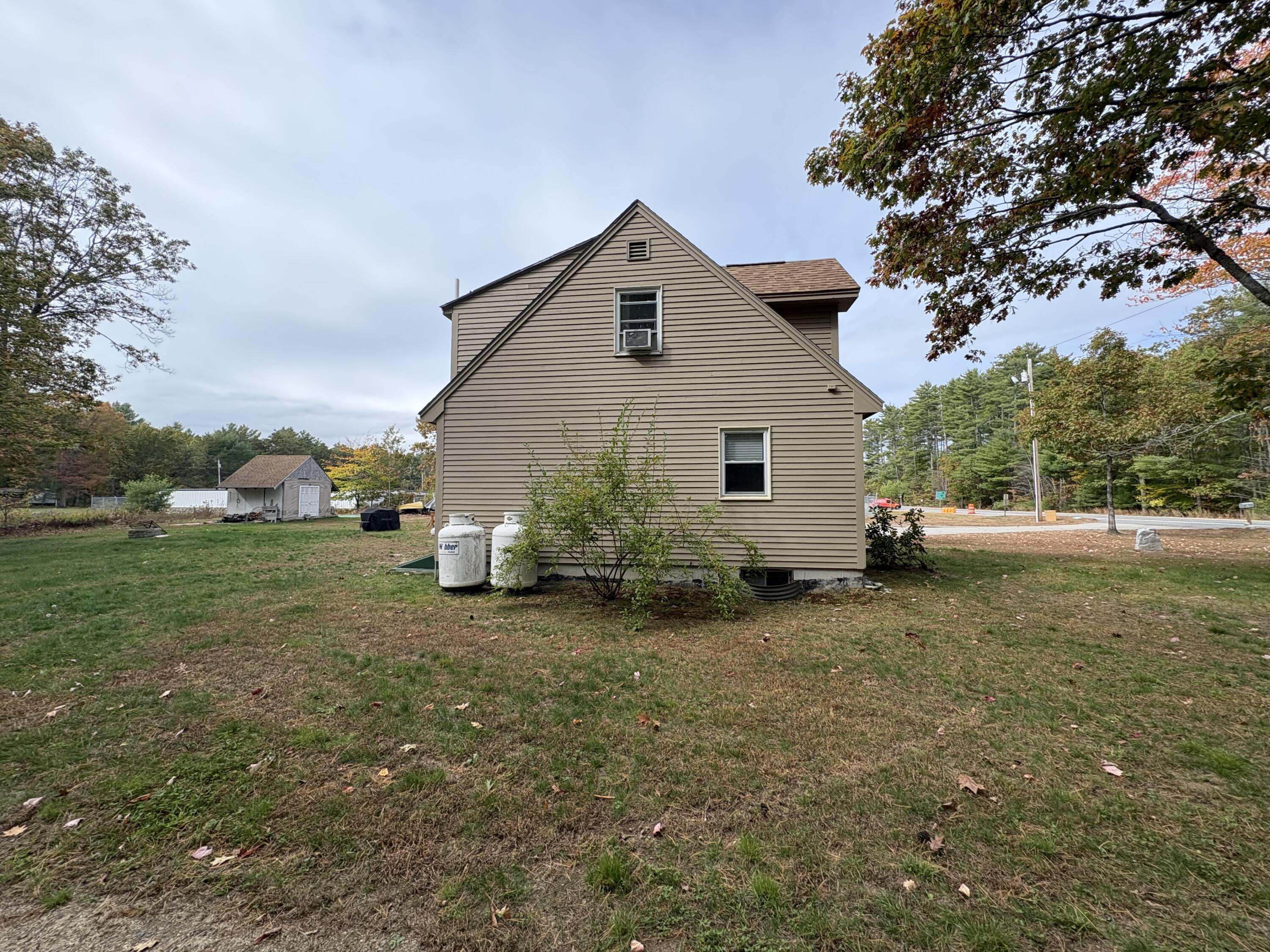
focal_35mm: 14
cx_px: 635
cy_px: 476
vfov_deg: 85.7
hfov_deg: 102.1
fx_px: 514
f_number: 2.2
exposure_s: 1/993
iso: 64
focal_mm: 2.22
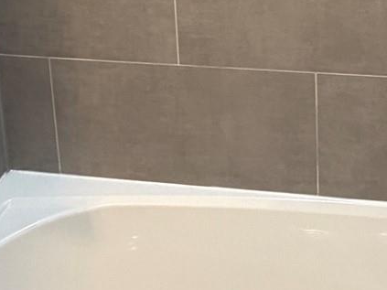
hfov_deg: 35.5
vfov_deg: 20.9
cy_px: -202
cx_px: 285
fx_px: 592
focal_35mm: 53
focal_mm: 2.22
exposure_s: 1/60
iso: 250
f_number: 2.2
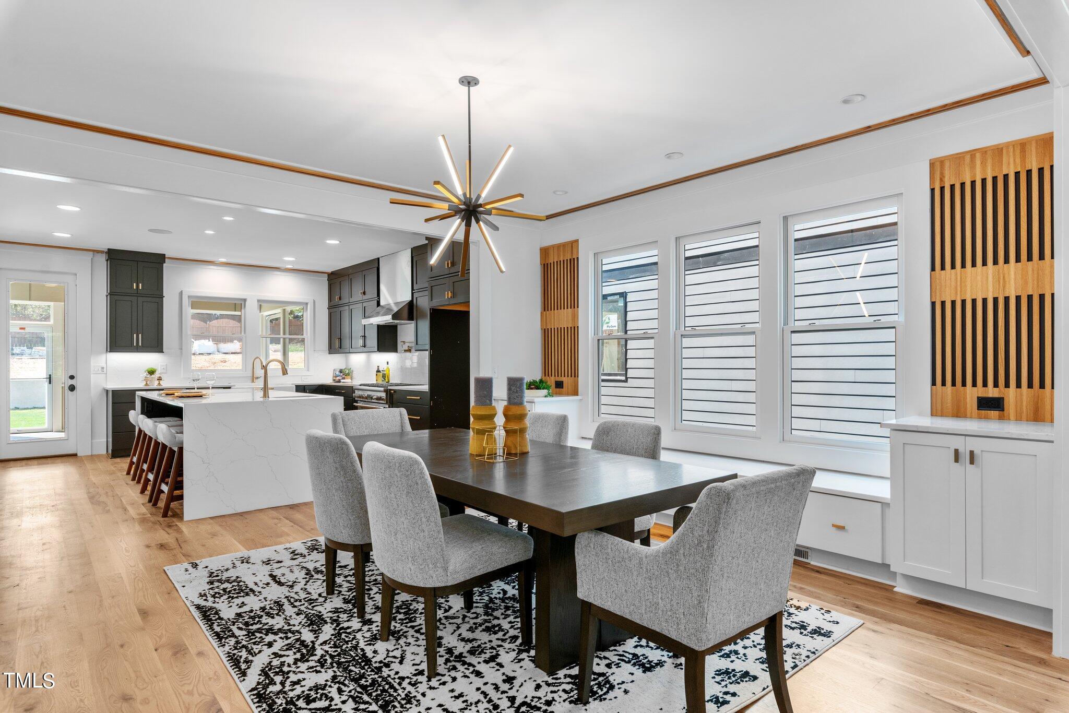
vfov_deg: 61.9
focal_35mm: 20
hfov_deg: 84.0
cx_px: 534
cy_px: 356
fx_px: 594
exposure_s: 1/25
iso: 400
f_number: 6.3
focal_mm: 20
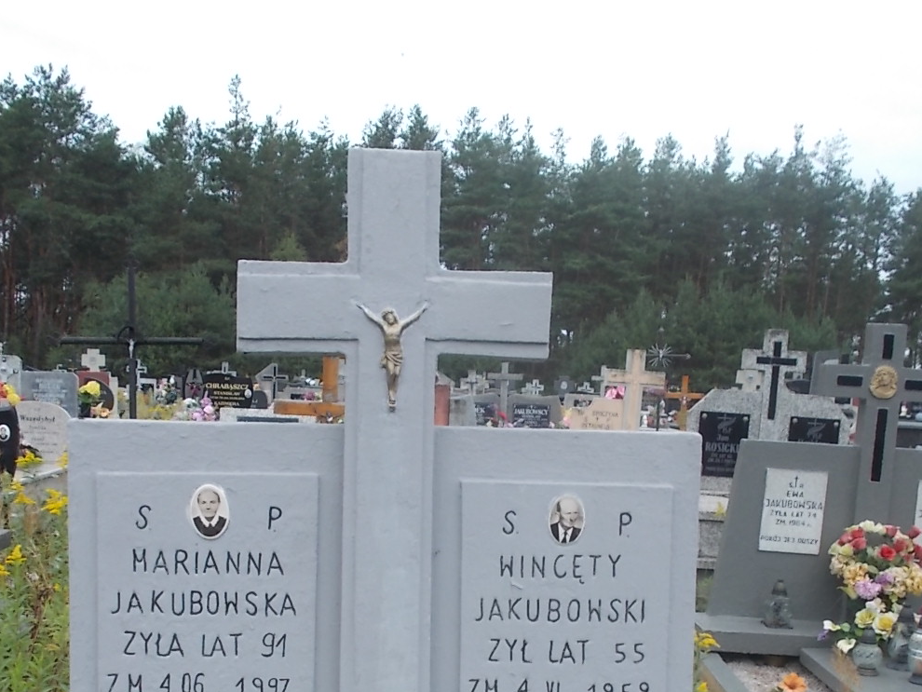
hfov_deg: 44.8
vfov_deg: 33.6
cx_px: 430
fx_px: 1119
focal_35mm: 42
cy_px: 523
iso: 80
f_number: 3.2
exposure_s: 1/400
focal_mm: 4.6
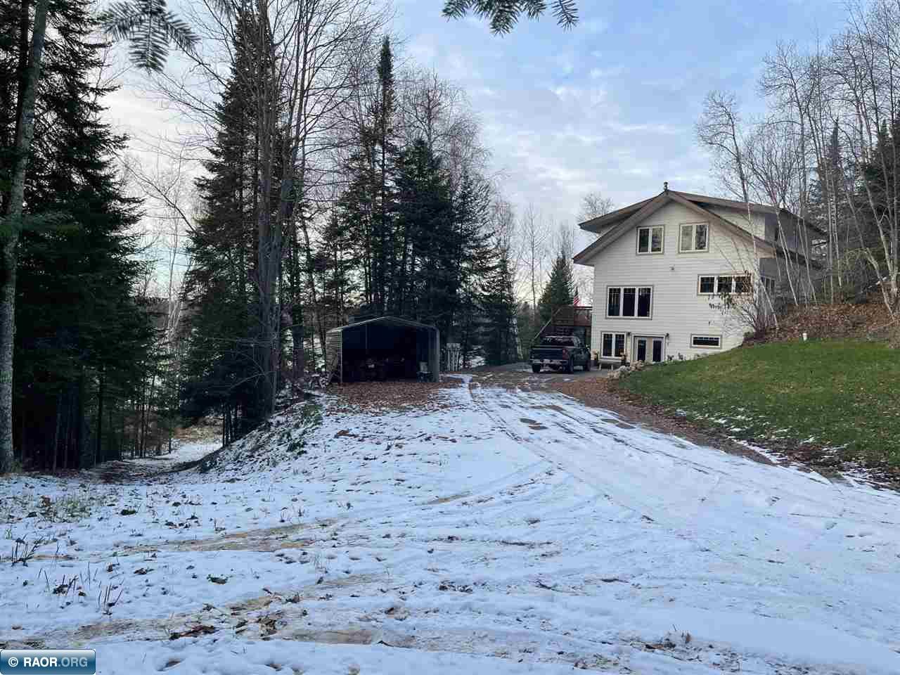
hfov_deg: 67.3
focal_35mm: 26
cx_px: 450
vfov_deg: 53.1
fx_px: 676
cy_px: 338
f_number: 1.6
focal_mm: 5.1
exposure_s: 1/530
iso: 32
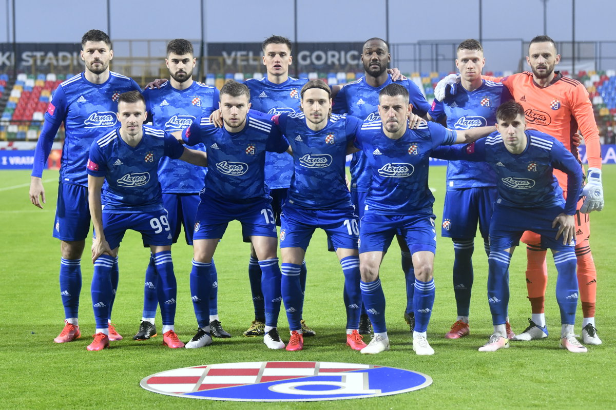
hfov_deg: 22.2
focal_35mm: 92
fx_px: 1573
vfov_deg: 14.9
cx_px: 308
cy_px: 205
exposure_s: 1/1000
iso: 1250
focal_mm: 92
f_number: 4
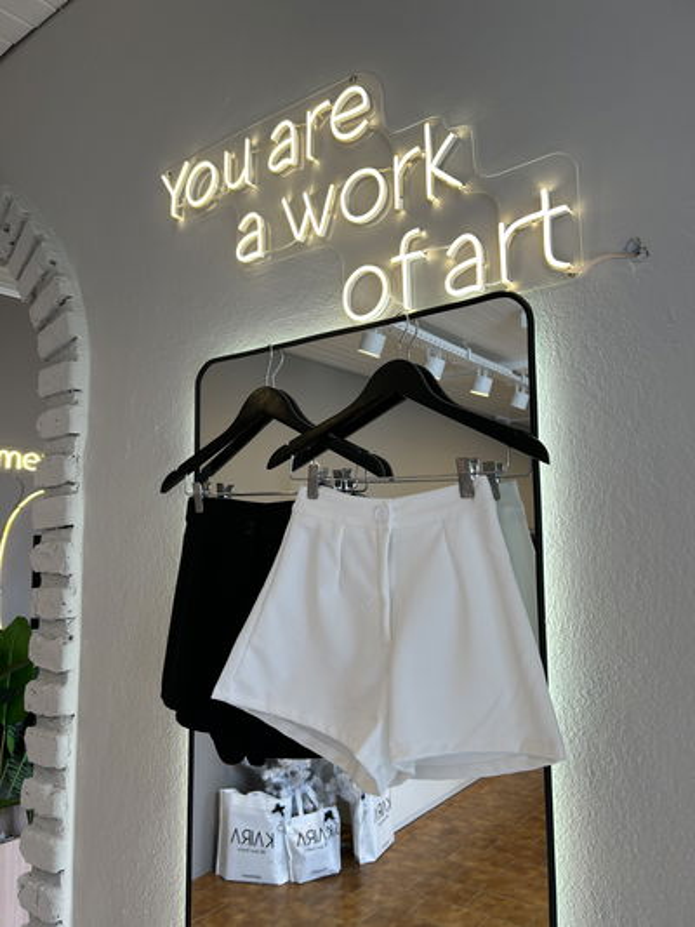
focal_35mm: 26
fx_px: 696
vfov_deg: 67.3
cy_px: 464
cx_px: 348
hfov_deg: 53.1
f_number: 1.5
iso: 40
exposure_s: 1/150
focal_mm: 5.7
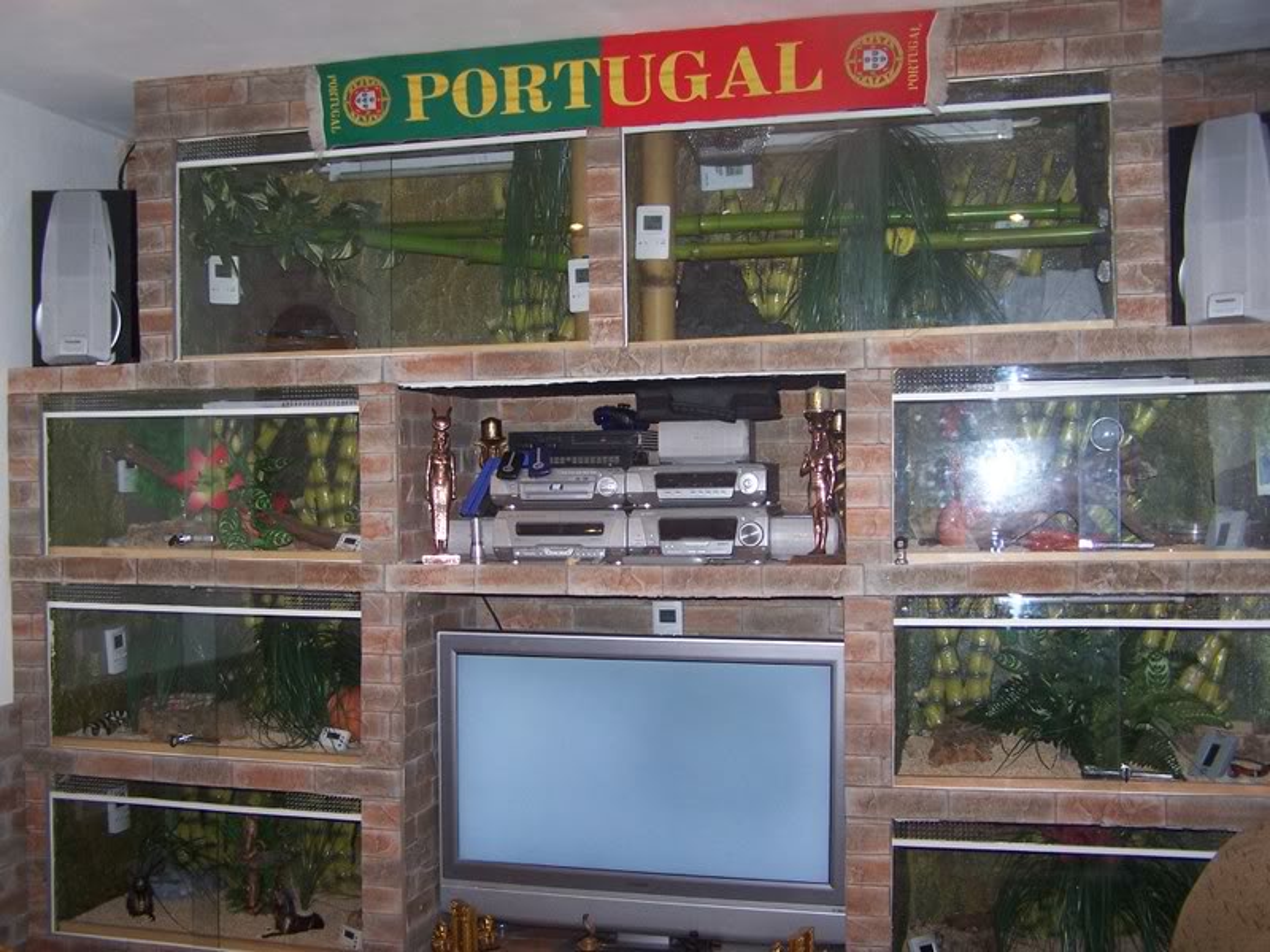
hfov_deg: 49.0
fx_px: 1394
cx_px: 635
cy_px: 476
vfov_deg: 37.7
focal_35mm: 38
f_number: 2.8
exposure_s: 1/60
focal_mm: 6.3
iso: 140
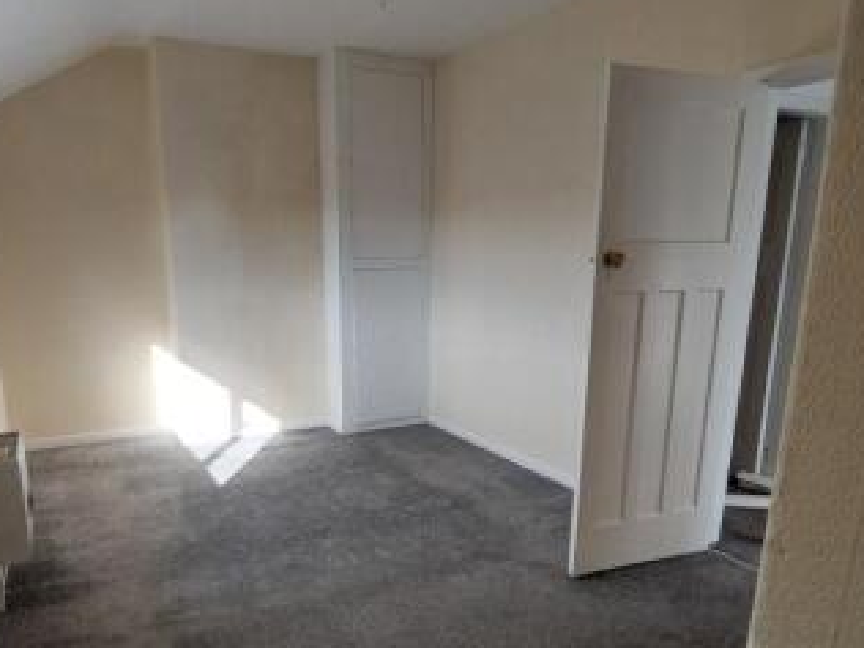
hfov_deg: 71.4
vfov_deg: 56.3
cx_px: 384
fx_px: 599
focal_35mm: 24
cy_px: 392
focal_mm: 1.74
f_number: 2.2
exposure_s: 1/209
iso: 50
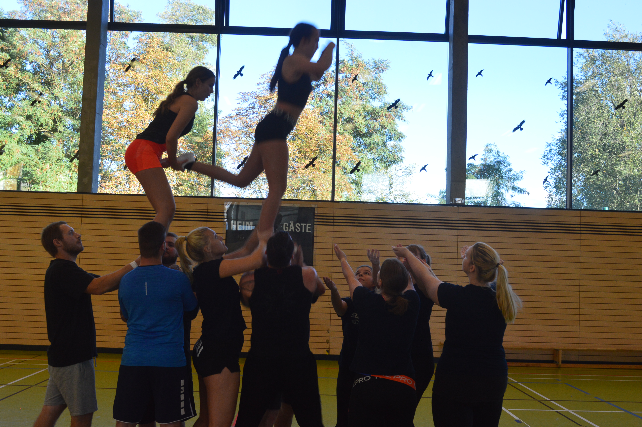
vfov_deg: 31.8
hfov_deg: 46.4
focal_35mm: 42
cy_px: 214
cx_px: 321
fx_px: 748
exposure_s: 1/80
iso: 400
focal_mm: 28
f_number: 9
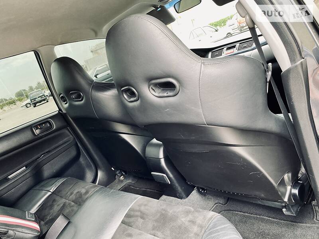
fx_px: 240
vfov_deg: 53.1
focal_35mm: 26
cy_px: 120
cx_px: 160
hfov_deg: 67.3
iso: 125
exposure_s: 1/115
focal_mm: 4.2
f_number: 1.8
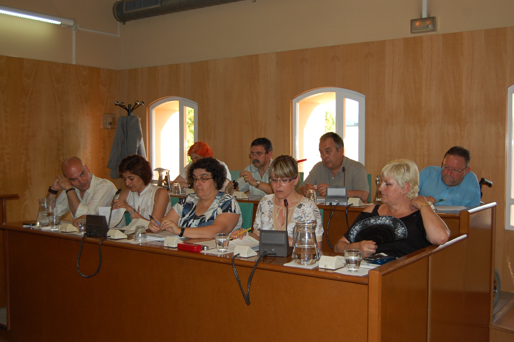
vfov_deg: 34.1
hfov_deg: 49.6
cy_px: 171
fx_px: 556
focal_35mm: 39
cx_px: 257
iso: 400
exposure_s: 1/250
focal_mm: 26
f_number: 4.2
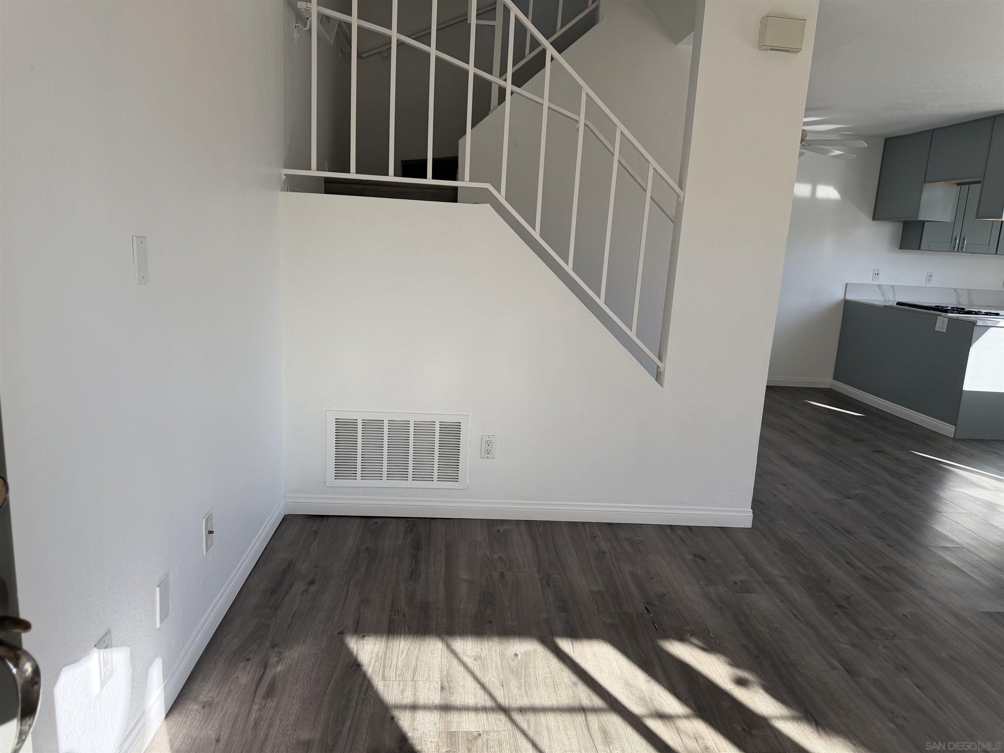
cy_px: 376
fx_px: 696
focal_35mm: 24
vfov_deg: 56.8
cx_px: 502
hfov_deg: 71.6
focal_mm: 6.76
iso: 100
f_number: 1.78
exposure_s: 1/943
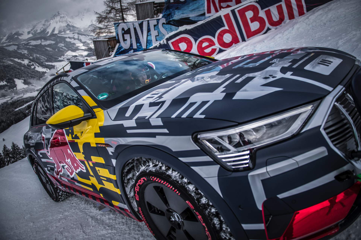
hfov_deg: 73.8
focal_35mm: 24
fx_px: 241
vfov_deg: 53.1
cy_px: 120
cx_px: 180
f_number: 2.8
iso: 80
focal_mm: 24
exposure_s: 1/2500
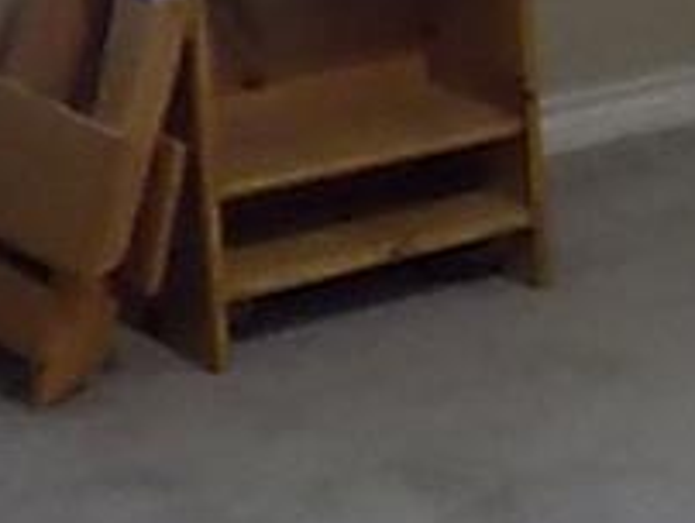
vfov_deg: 8.0
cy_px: -258
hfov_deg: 10.2
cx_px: 1287
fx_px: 3658
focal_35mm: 182
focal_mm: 4
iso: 360
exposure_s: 1/30
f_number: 3.1
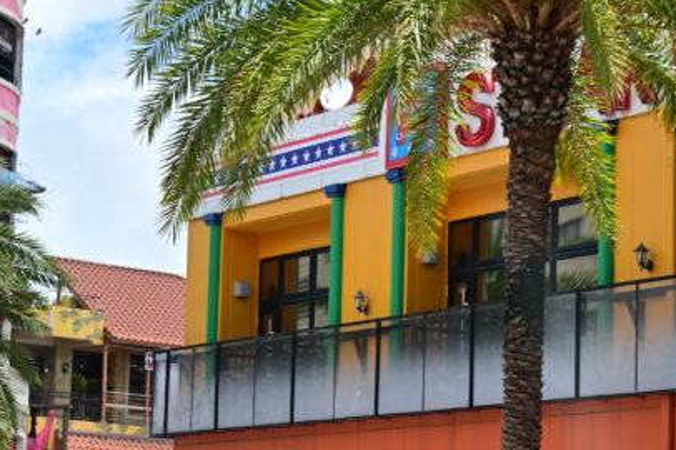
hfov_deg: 16.2
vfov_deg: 10.9
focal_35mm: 126
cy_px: 298
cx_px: 475
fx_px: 2364
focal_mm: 50
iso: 100
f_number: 4
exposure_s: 1/640
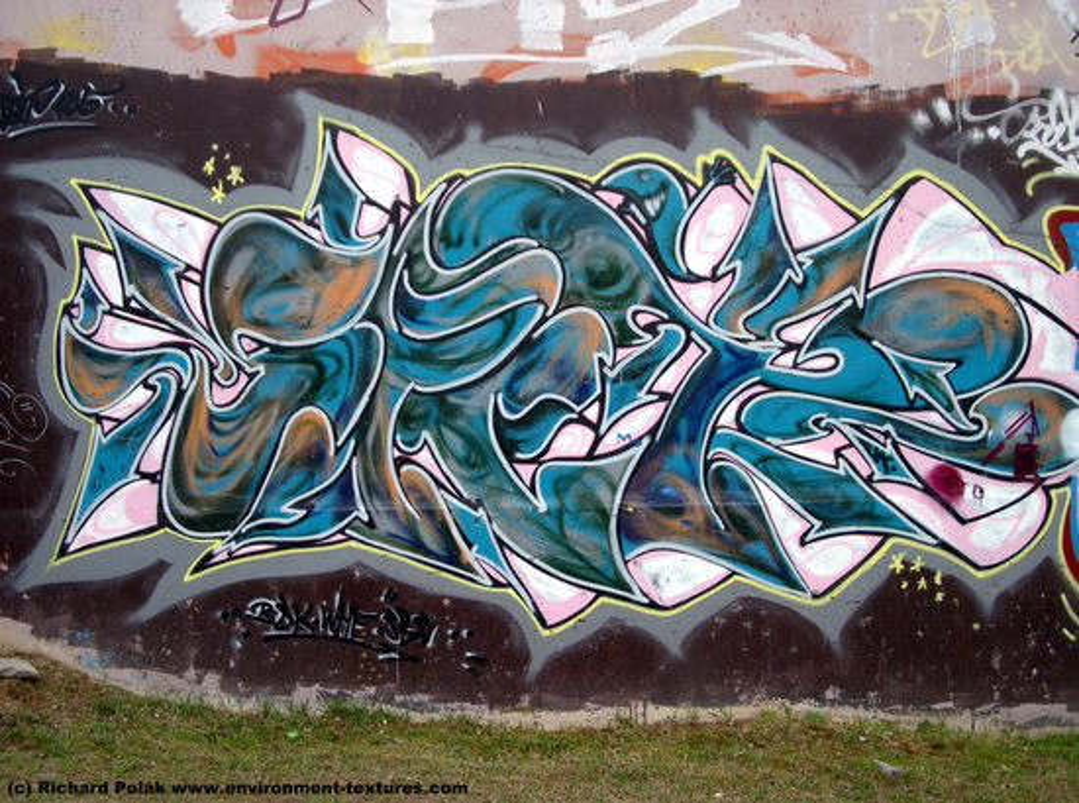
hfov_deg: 38.3
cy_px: 402
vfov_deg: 29.0
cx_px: 540
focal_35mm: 50
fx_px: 1554
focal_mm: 10.2
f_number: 3
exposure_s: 1/640
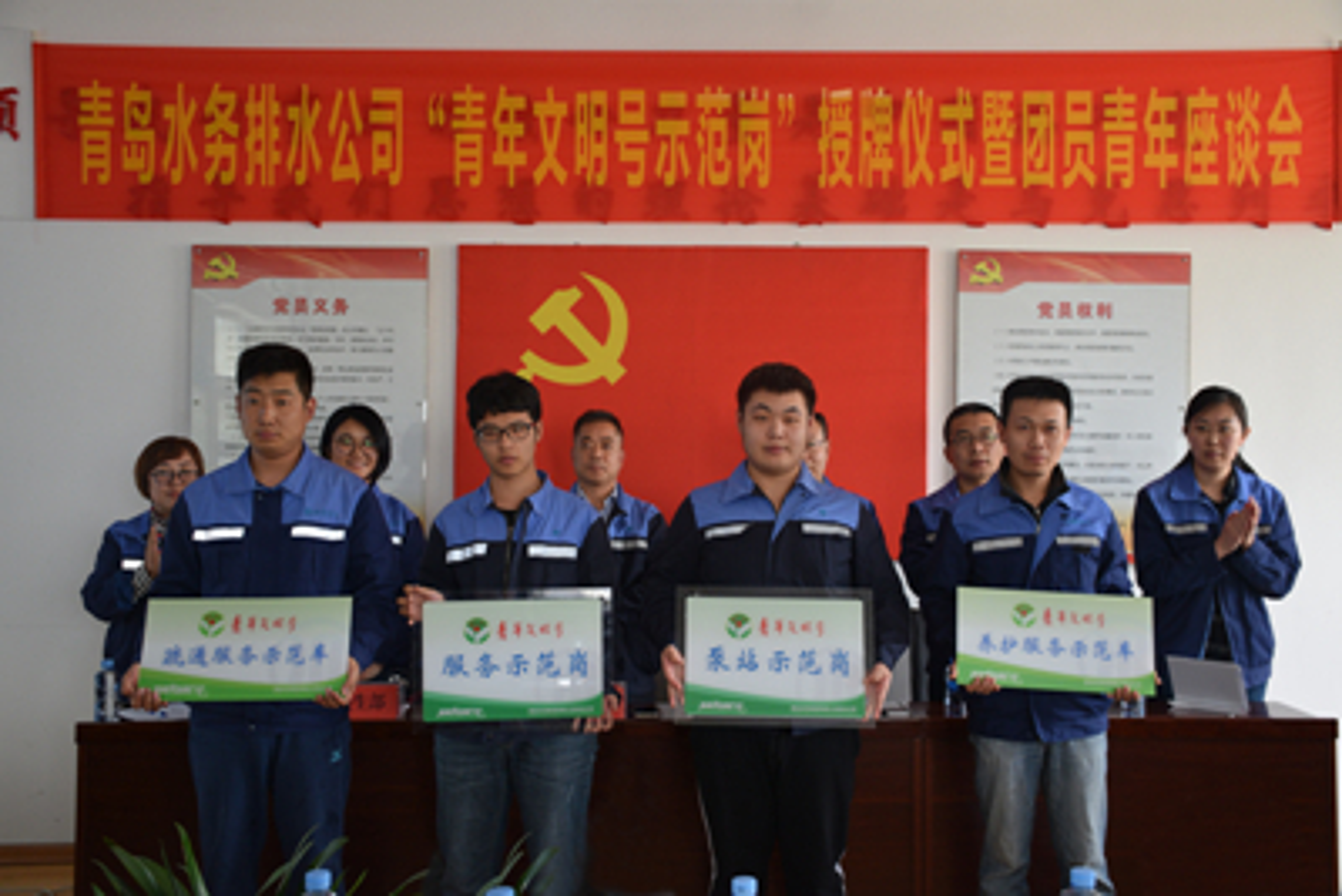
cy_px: 448
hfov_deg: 53.1
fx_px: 1342
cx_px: 671
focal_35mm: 36
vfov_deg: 36.9
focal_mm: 24
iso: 500
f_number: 4
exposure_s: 1/60
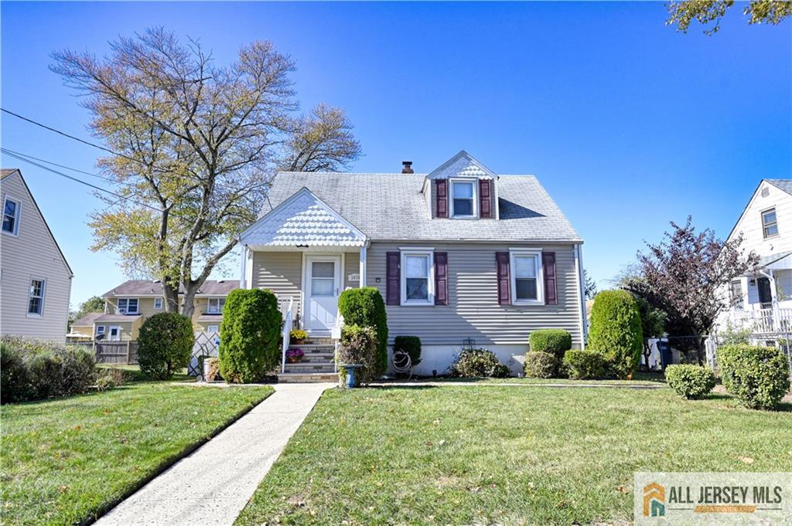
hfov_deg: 79.9
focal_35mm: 22
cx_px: 396
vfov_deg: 58.3
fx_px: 473
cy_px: 263
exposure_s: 1/8000
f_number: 4.5
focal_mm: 21.5
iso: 1600
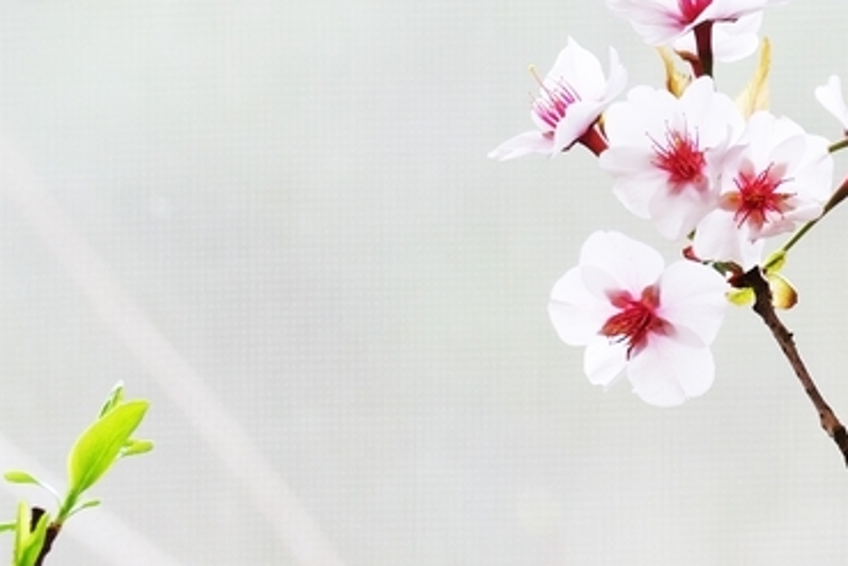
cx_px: 639
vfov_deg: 2.0
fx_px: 16558
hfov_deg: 2.9
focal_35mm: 703
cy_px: 124
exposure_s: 1/80
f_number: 6
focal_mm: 143.9
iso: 1250
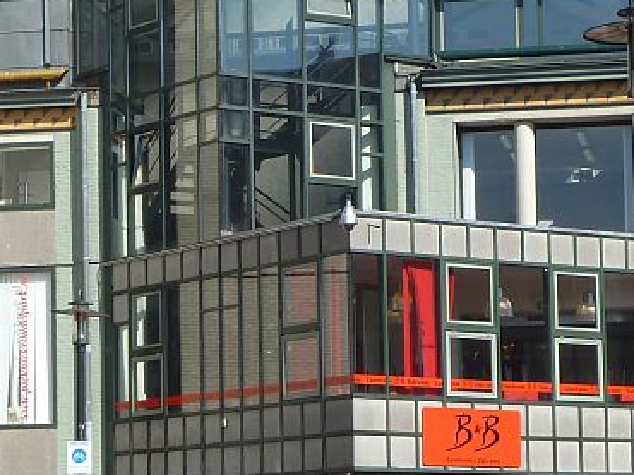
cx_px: 166
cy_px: 360
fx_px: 2636
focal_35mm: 144
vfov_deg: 10.3
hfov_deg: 13.7
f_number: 3.8
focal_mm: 8.5
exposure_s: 1/500
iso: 80
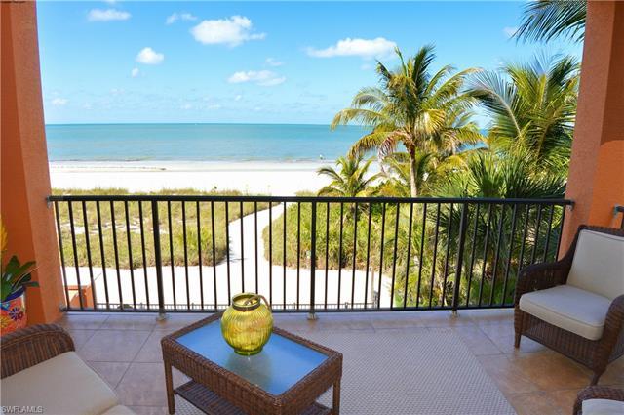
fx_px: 390
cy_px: 208
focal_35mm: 22
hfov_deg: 77.4
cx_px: 312
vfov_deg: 56.0
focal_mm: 15
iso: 200
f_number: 8
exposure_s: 1/200
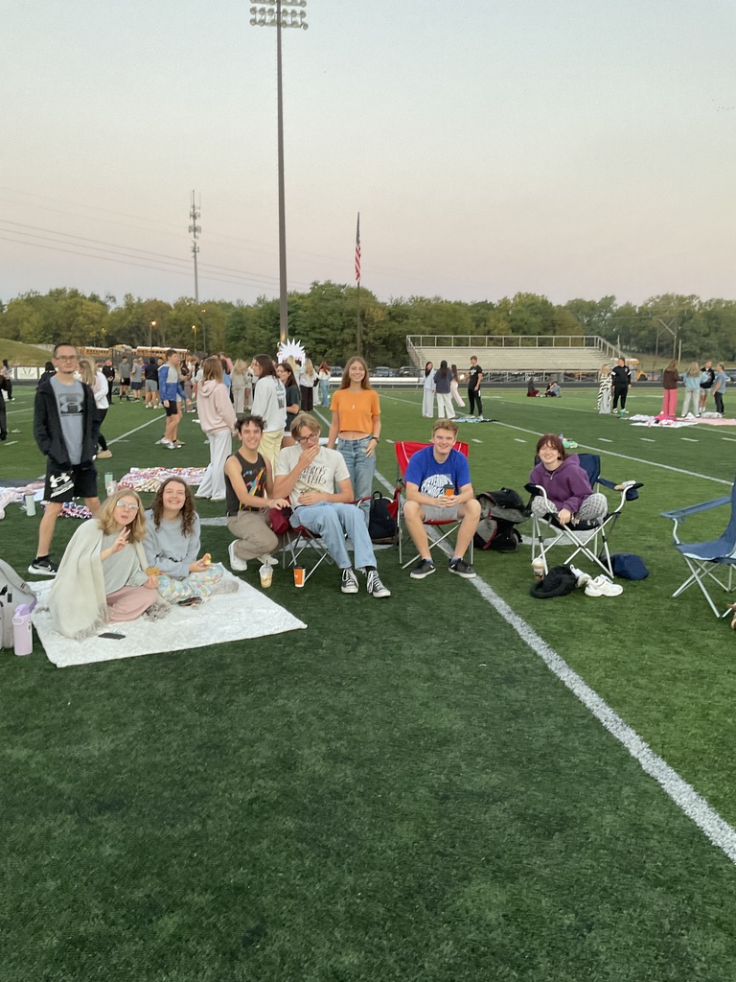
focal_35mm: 29
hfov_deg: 48.2
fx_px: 822
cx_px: 368
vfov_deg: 61.7
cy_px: 491
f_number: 1.8
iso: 100
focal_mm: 3
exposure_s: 1/60
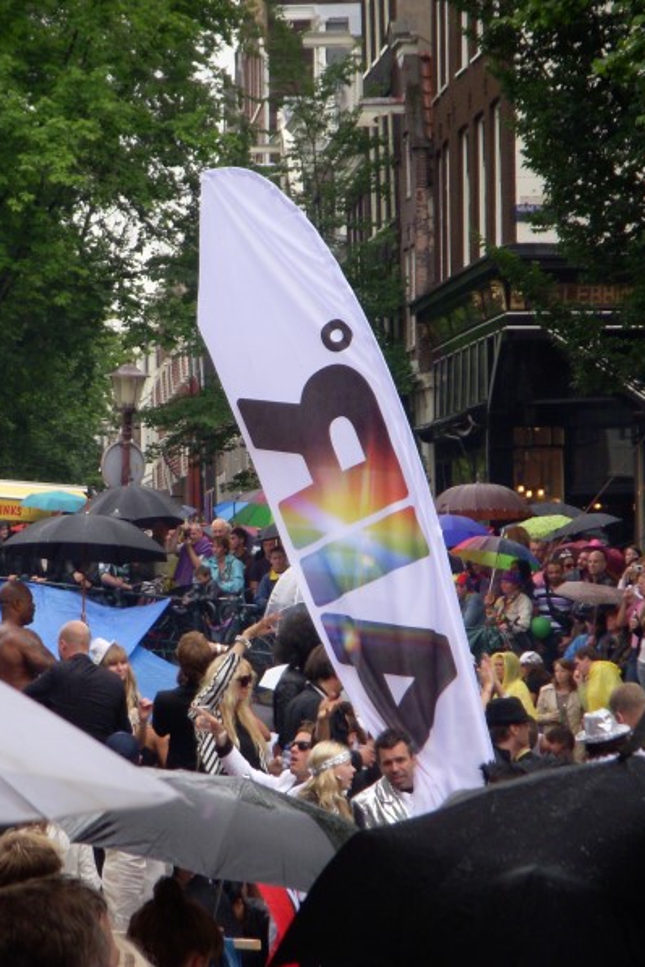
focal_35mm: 159
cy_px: 484
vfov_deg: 12.9
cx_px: 170
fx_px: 4273
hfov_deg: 8.6
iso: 125
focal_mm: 18.9
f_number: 4.2
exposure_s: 1/100
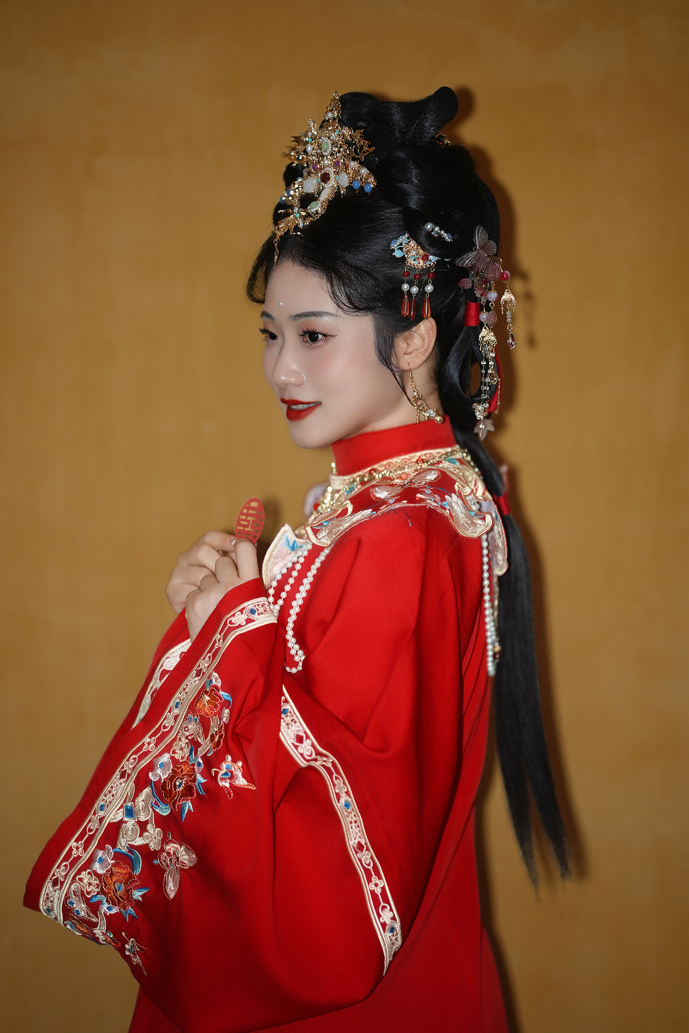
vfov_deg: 23.9
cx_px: 344
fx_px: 2440
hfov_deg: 16.1
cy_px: 516
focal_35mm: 85
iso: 400
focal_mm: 85
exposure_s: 1/125
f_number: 1.4
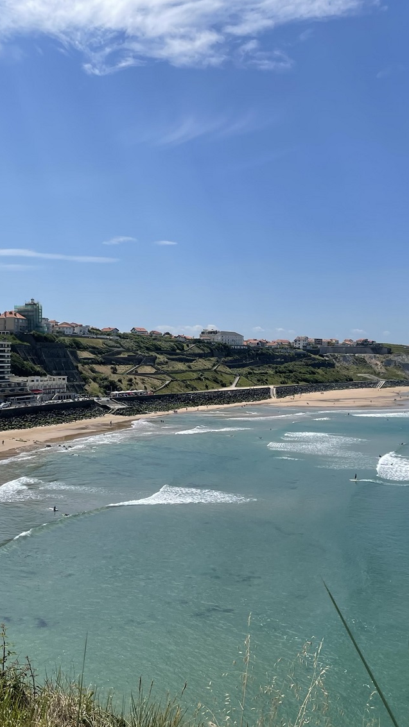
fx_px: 733
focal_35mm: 38
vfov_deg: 52.8
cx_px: 166
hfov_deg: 31.1
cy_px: 365
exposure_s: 1/6135
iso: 32
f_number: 1.6
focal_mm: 4.2
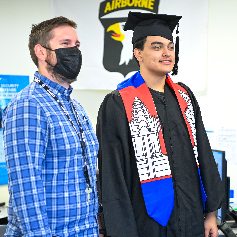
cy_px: 118
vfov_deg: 20.9
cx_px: 134
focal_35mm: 83
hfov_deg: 20.9
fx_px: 643
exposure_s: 1/60
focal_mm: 65
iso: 900
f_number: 2.8
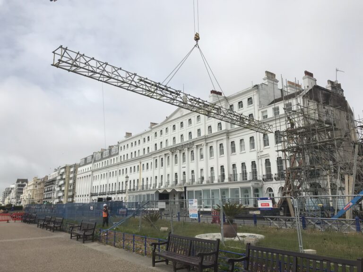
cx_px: 182
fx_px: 294
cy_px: 136
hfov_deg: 63.4
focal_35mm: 28
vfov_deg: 49.7
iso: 20
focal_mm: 3.99
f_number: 1.8
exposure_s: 1/5988
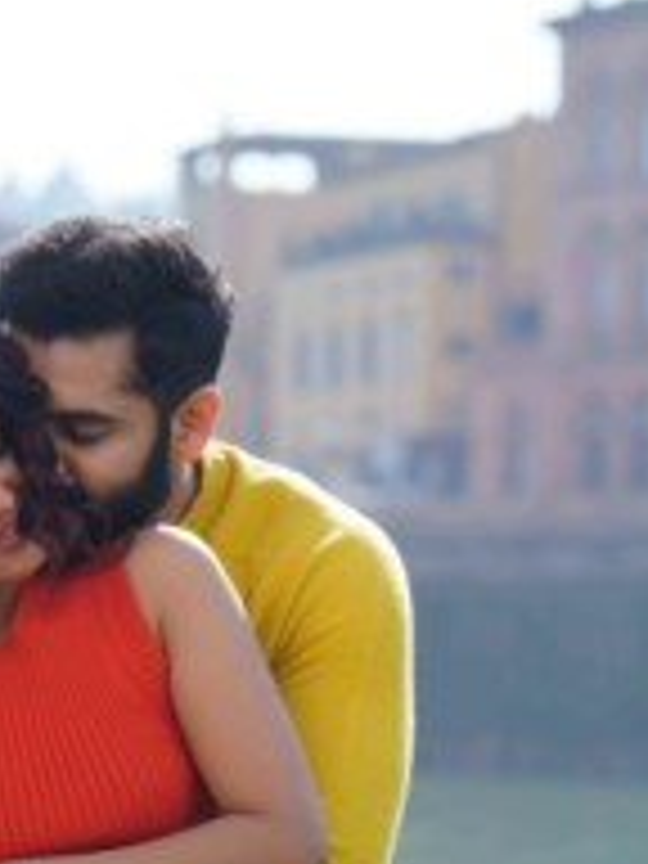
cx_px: 243
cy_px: 533
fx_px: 5316
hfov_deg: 7.0
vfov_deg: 9.3
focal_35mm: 213
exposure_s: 1/640
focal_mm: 85
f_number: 3.5
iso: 100
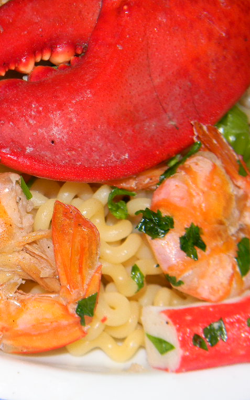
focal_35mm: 118
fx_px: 1286
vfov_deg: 17.7
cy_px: 199
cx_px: 67
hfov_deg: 11.1
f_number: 4.5
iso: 200
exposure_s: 1/30
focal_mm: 15.1
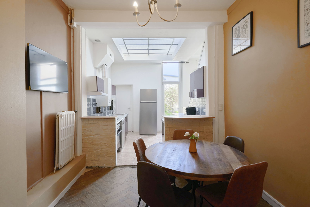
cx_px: 155
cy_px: 104
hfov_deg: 93.3
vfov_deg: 70.5
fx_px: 146
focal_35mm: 17
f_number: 7.1
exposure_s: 1/25
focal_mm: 17
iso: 400
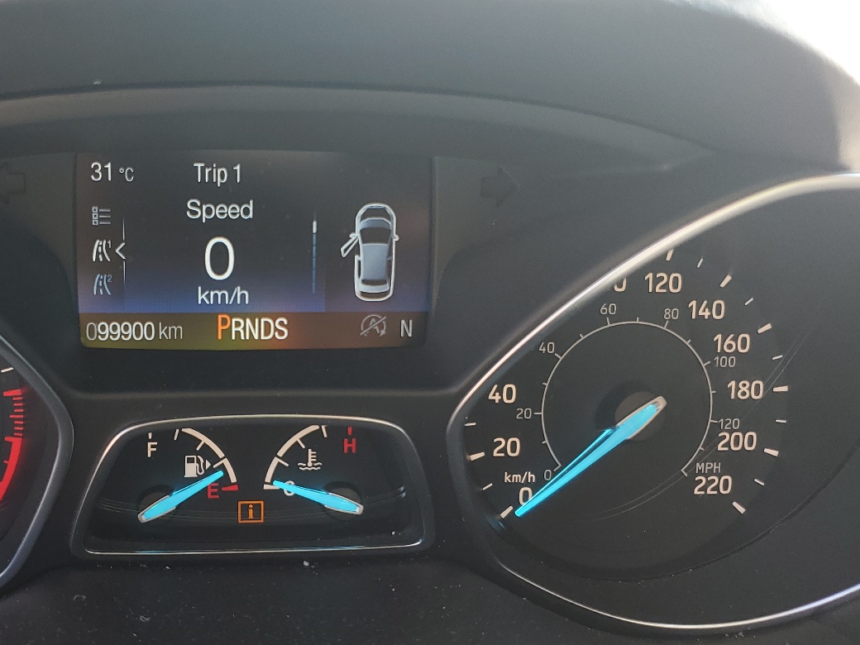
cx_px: 251
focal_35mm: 40
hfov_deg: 45.7
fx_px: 994
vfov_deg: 35.9
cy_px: 356
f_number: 1.5
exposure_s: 1/143
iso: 50
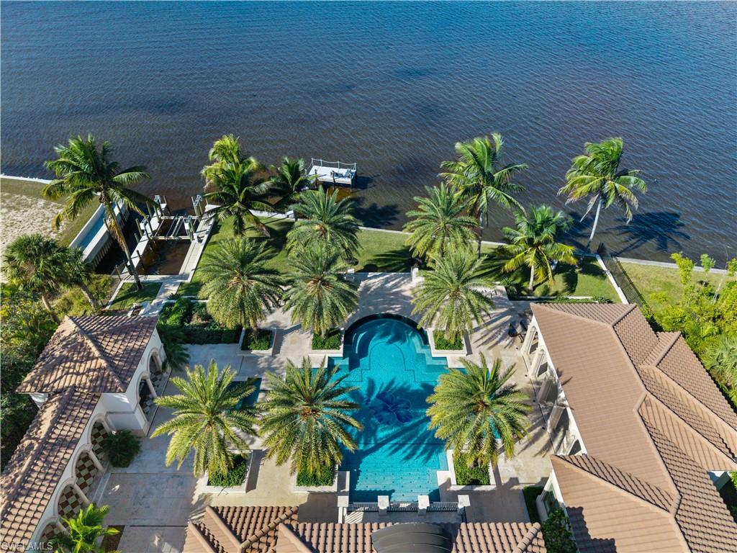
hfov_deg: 71.6
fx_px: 511
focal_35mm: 24
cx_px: 368
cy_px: 276
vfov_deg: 56.8
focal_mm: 8.67
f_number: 1.8
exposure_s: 1/640
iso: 100
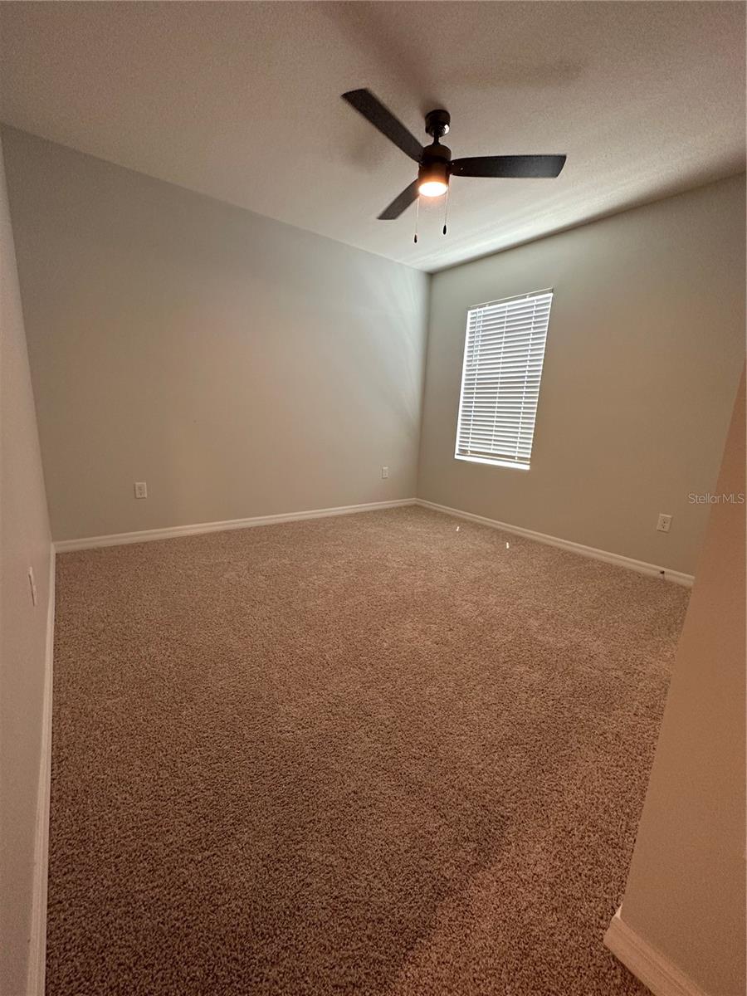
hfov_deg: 85.7
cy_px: 498
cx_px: 374
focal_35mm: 14
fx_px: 403
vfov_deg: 102.1
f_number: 2.2
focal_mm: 2.22
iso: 200
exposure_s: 1/60
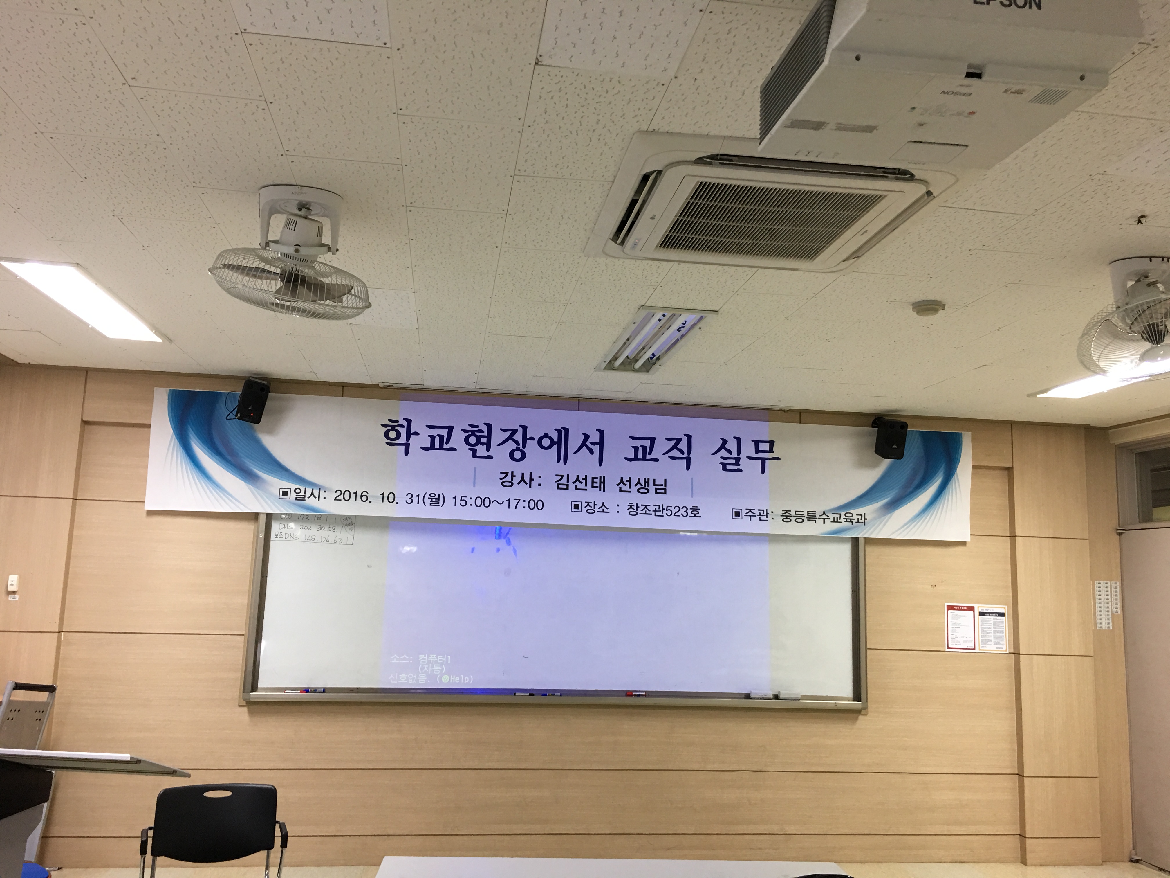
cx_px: 585
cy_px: 439
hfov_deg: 61.7
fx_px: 980
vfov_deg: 48.2
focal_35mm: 29
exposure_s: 1/15
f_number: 2.2
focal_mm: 4.15
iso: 50
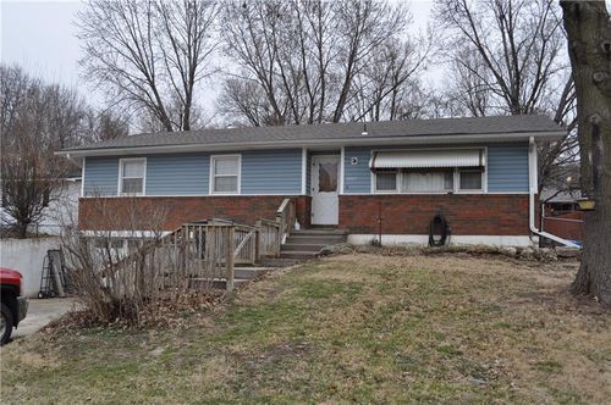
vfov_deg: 39.9
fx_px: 559
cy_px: 202
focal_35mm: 33
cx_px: 306
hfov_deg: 57.3
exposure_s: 1/200
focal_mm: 22
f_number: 7.1
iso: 200
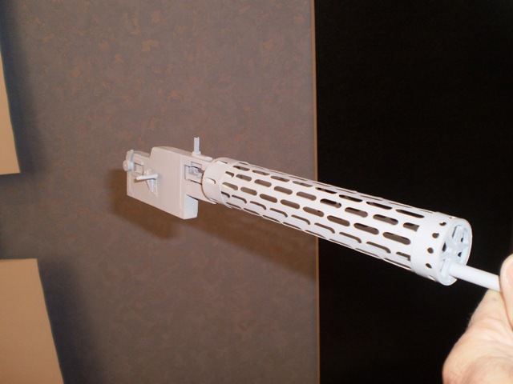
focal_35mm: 36
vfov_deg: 39.7
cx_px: 256
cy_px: 192
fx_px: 534
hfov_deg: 51.4
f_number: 3.1
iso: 125
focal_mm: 6.3
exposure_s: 1/30
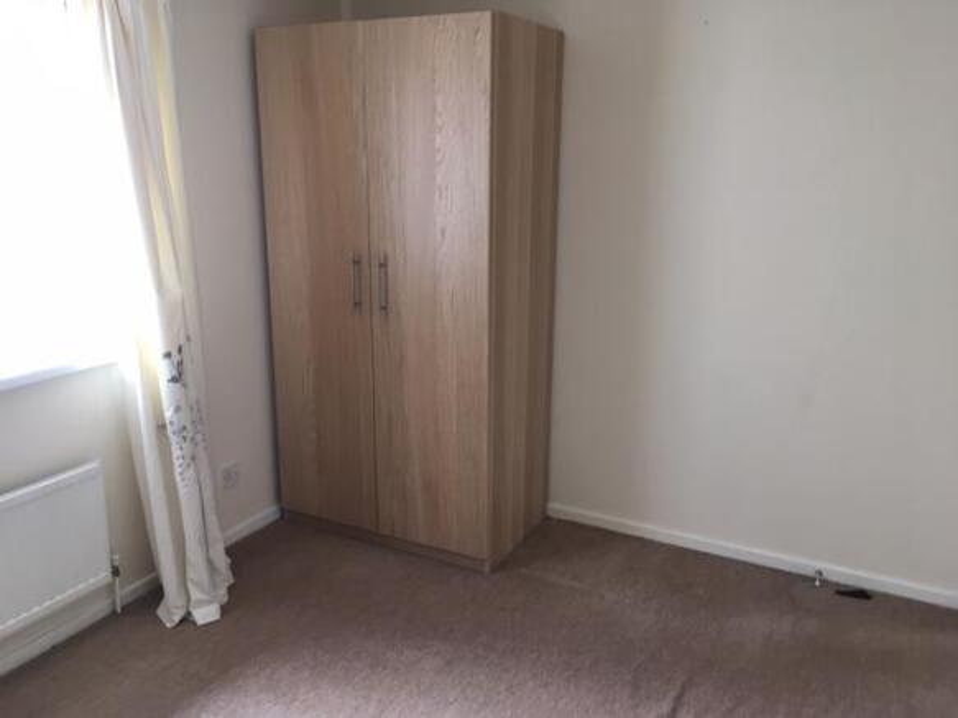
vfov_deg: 48.2
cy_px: 359
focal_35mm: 29
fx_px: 802
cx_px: 479
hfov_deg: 61.7
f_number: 2.2
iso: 100
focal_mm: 4.15
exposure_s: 1/33
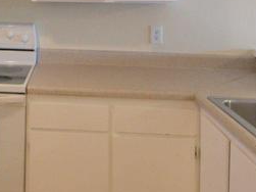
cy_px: -10
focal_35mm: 47
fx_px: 347
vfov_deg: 28.5
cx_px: 43
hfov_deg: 38.6
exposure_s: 1/125
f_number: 4.5
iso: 2000
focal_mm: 8
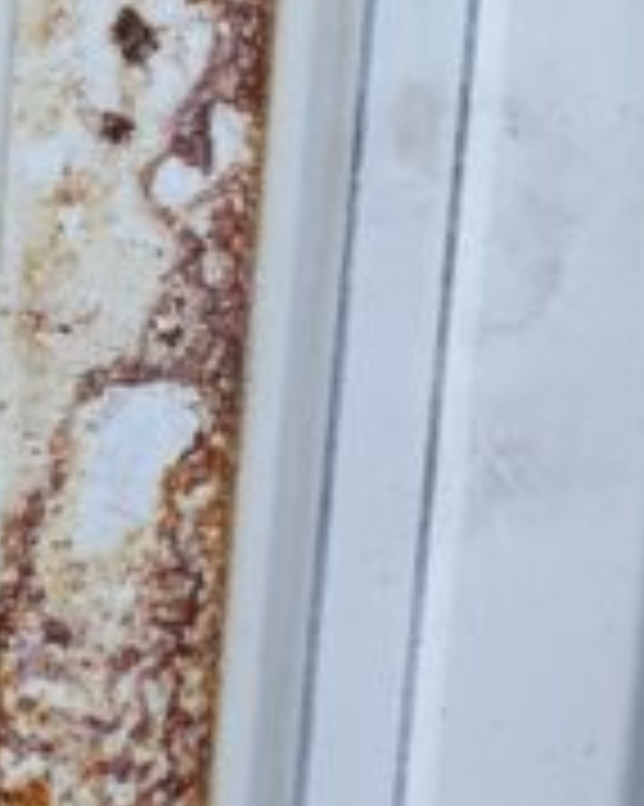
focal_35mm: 145
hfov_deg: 9.8
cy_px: 671
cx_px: -671
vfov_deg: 13.2
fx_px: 3458
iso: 50
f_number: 1.6
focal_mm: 5.96
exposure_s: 1/557
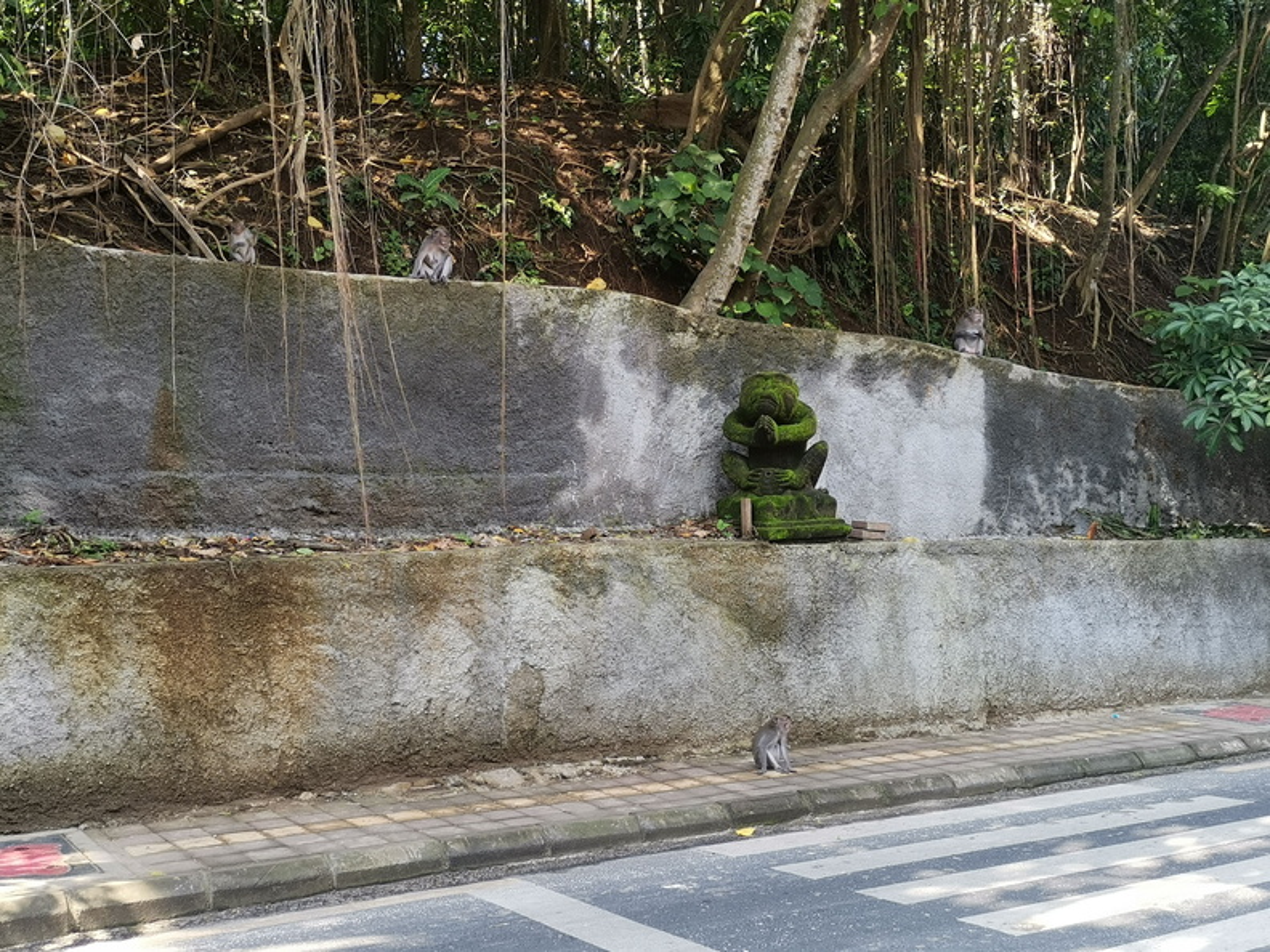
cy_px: 476
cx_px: 635
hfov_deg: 47.9
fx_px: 1431
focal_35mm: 39
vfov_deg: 36.8
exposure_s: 1/153
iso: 50
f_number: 1.8
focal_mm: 4.75
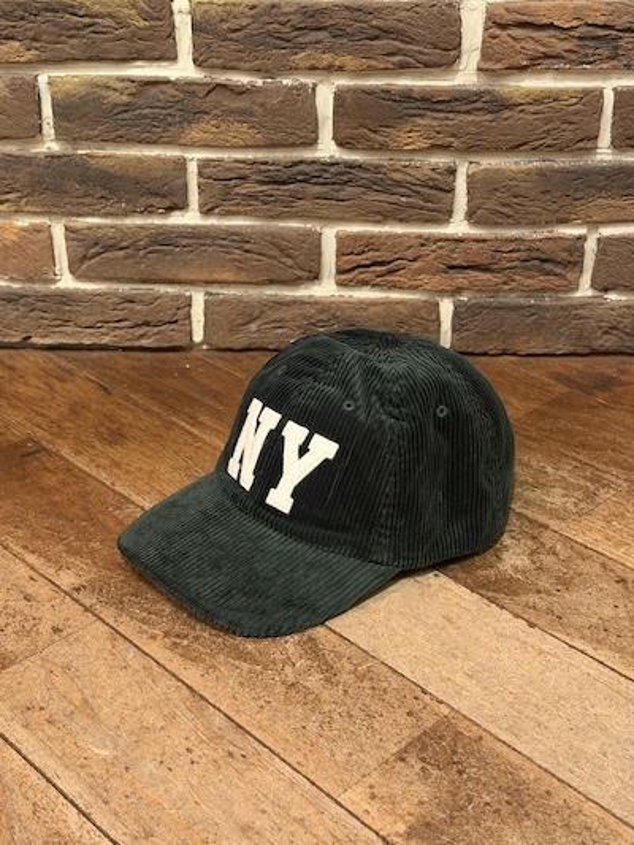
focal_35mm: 48
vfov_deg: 39.6
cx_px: 317
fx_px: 1172
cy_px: 422
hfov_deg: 30.3
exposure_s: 1/30
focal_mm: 6.76
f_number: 1.78
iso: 640
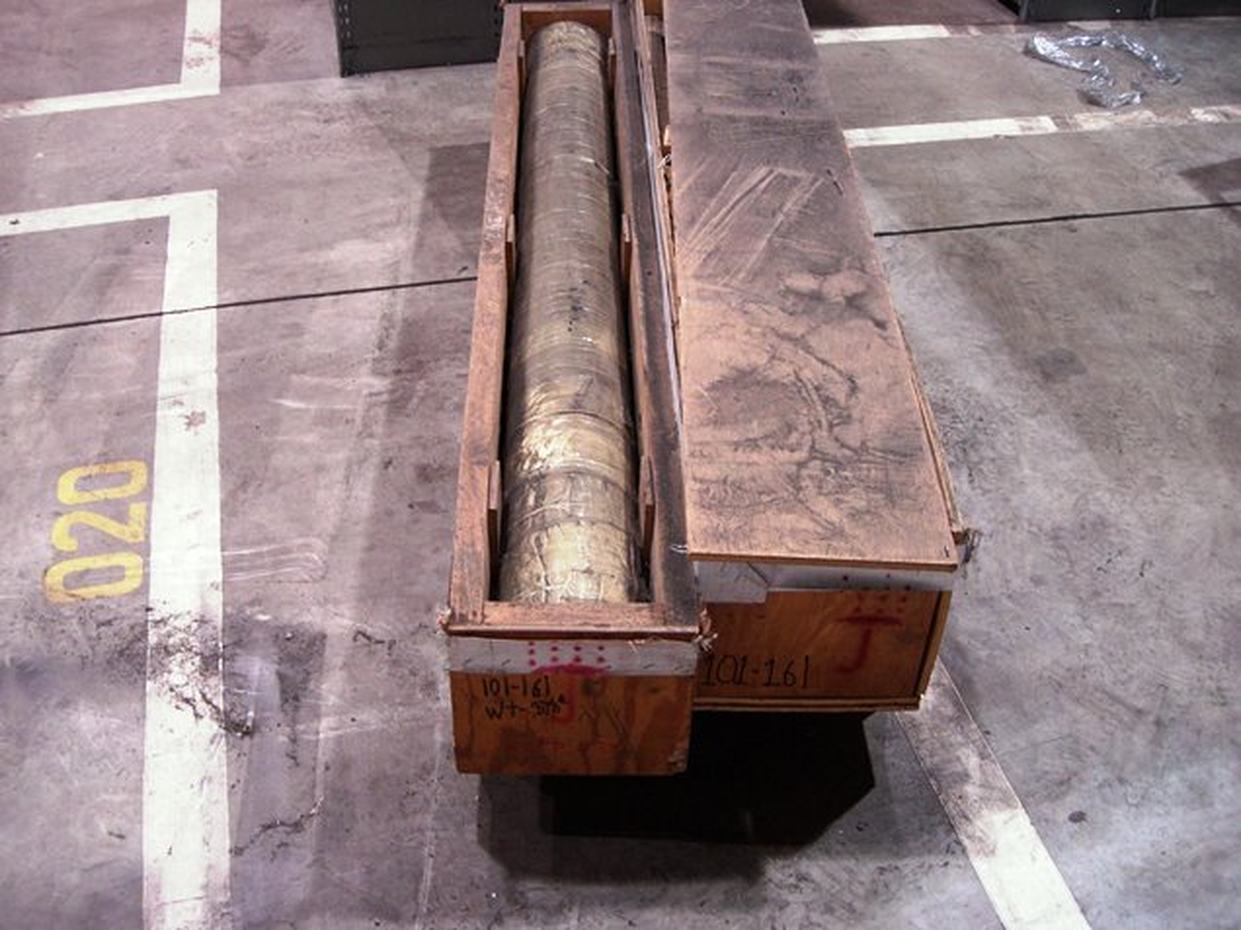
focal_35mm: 38
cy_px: 465
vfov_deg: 37.7
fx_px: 1362
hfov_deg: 49.0
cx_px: 620
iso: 194
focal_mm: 7.8
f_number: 2.8
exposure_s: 1/32
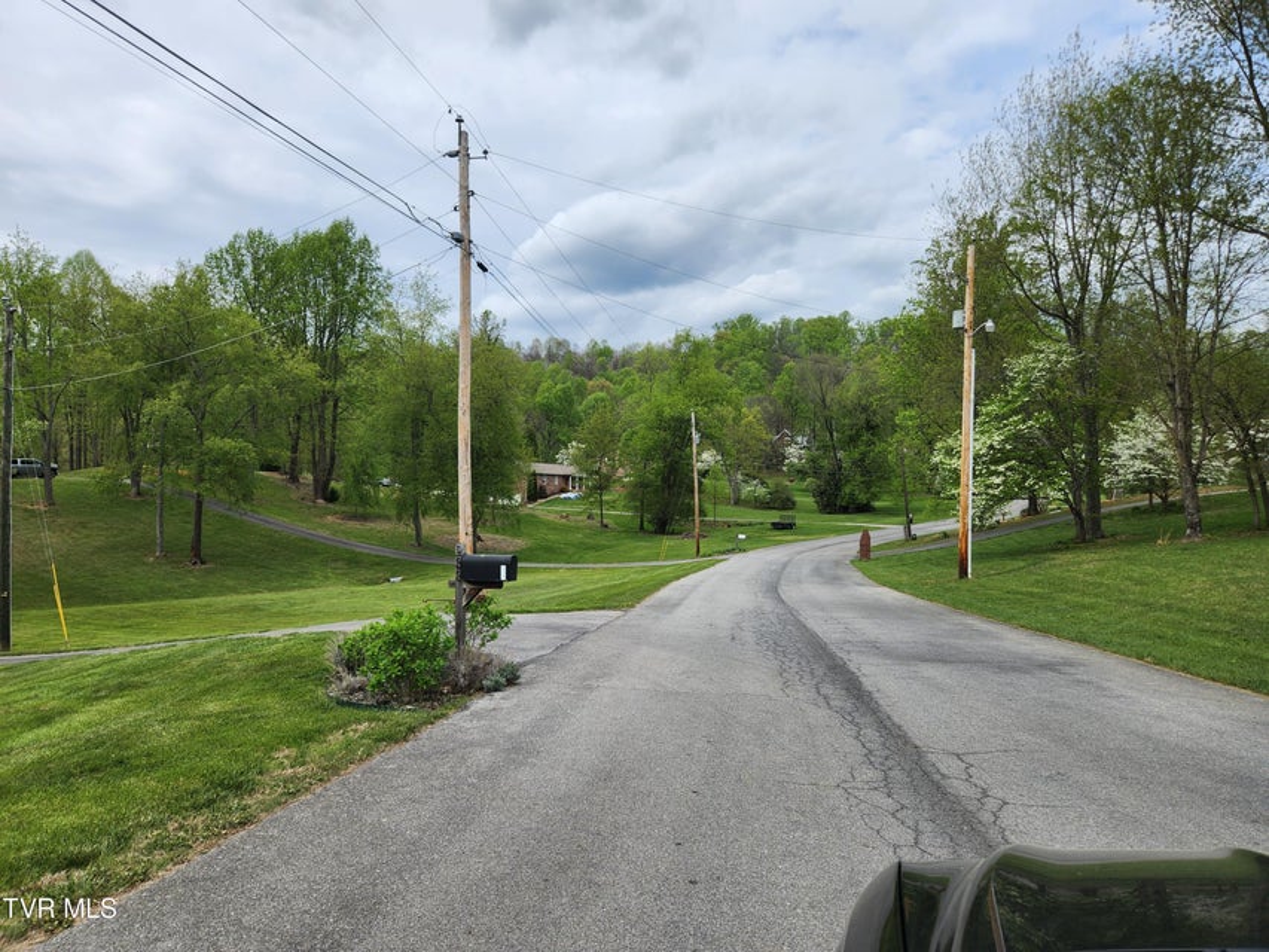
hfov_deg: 73.9
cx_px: 634
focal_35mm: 23
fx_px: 843
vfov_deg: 58.9
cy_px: 476
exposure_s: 1/1765
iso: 20
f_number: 1.8
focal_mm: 5.4
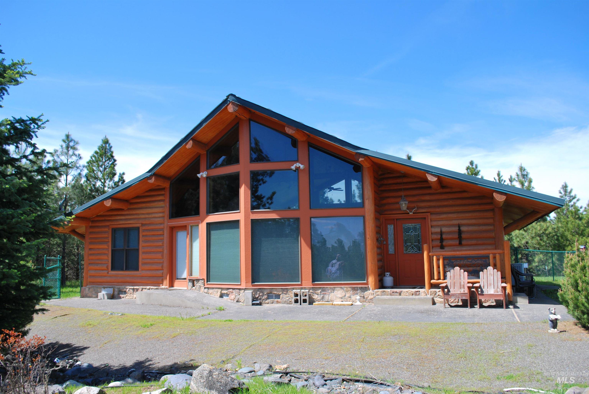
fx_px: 442
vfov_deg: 48.0
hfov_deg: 67.3
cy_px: 197
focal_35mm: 27
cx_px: 294
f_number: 5.6
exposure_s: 1/250
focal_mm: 18
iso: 100
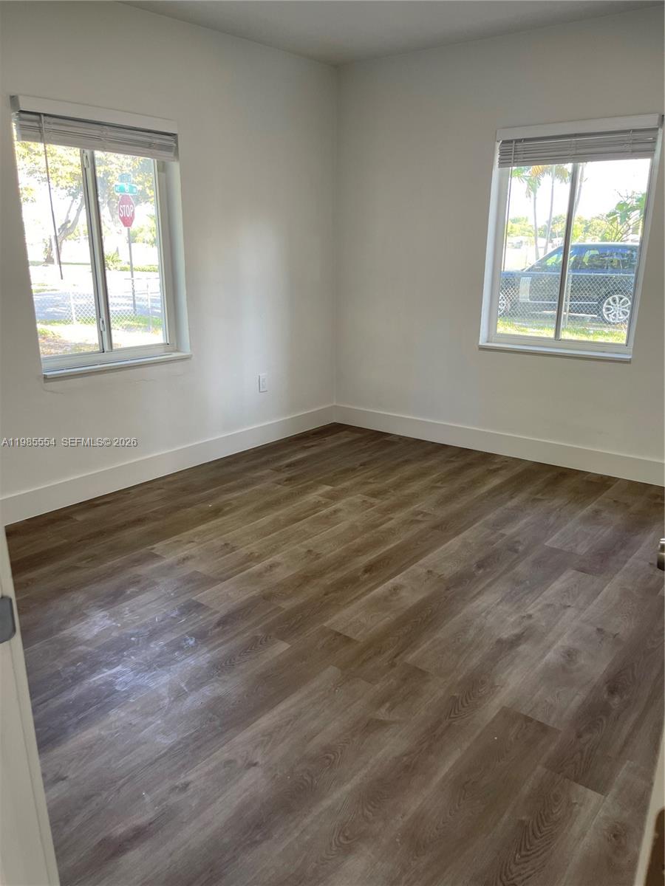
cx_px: 332
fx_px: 666
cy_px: 443
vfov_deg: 67.3
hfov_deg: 53.1
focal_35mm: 26
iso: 80
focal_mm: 5.1
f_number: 1.6
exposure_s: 1/60
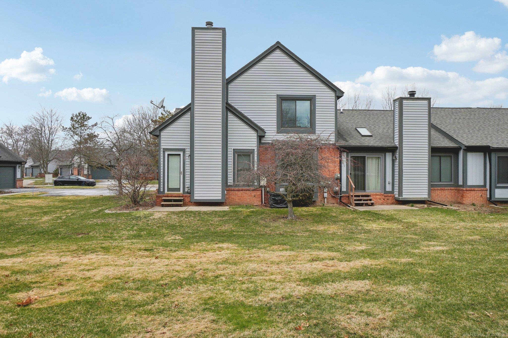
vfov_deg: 53.1
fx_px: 339
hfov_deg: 73.7
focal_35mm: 24
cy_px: 169
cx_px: 254
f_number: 8
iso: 100
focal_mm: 16
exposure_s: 1/90
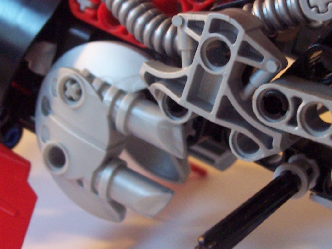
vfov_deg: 17.2
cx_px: 197
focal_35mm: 85
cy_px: 48
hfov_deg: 23.0
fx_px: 815
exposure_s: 1/8
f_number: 3.4
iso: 200
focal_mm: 8
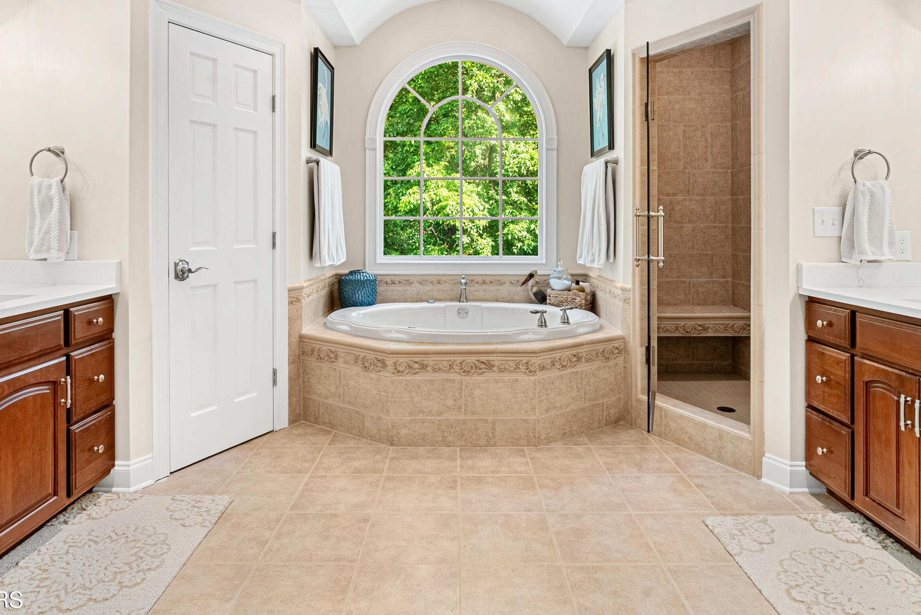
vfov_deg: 58.8
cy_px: 233
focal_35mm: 21
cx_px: 458
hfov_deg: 81.2
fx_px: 537
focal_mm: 16
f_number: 8
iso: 250
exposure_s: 1/400
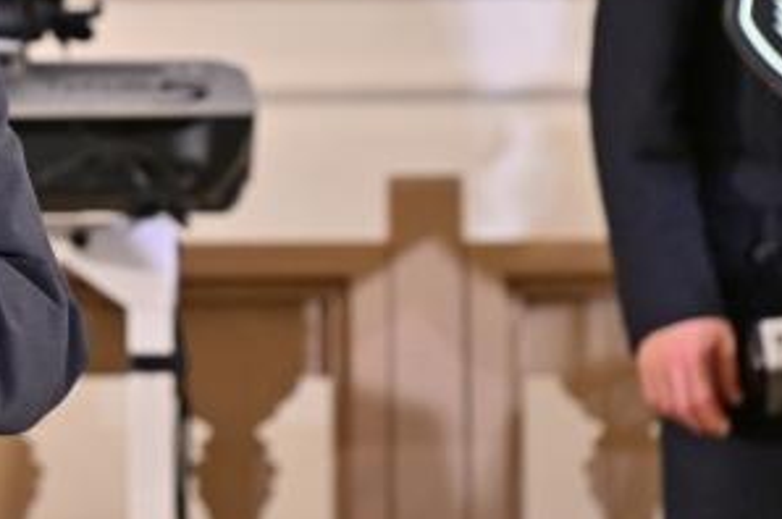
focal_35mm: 413
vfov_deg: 3.3
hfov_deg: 5.0
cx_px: -352
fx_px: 8961
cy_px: -106
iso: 640
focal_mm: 120
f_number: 4
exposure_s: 1/200
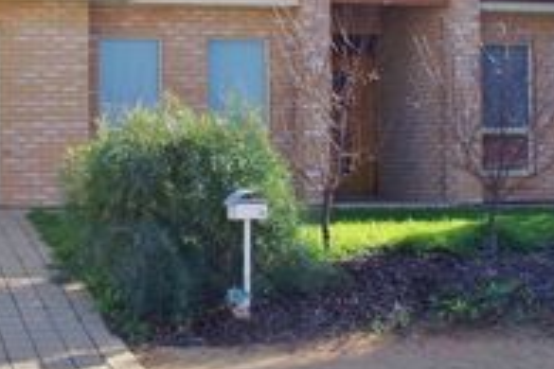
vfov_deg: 16.5
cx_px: 97
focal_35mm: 82
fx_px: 1262
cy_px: 75
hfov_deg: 24.3
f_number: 10
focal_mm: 23
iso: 200
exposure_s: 1/180
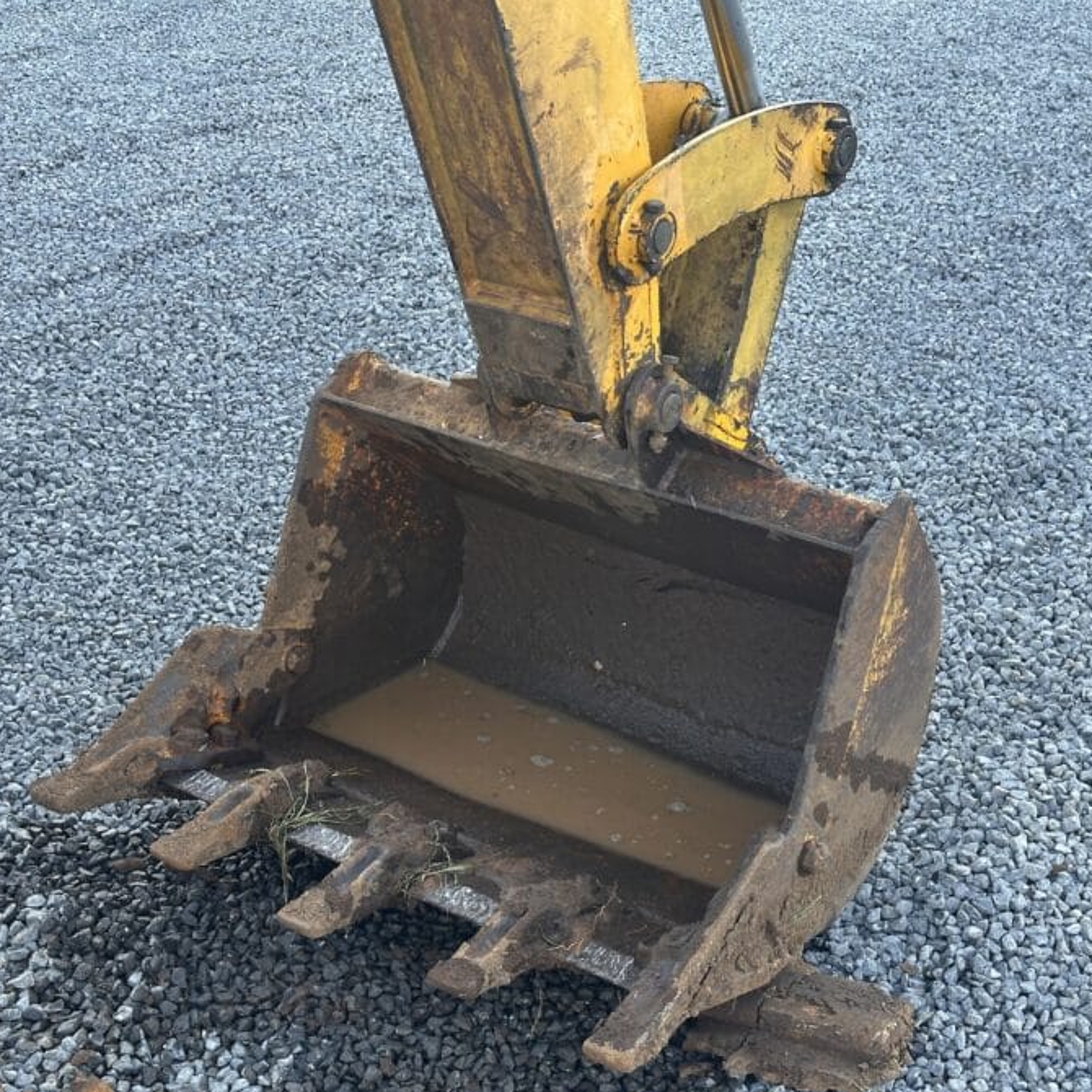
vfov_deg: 30.0
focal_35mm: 57
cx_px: 585
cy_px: 545
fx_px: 2034
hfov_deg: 30.0
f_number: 1.78
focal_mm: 6.86
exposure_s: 1/111
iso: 80
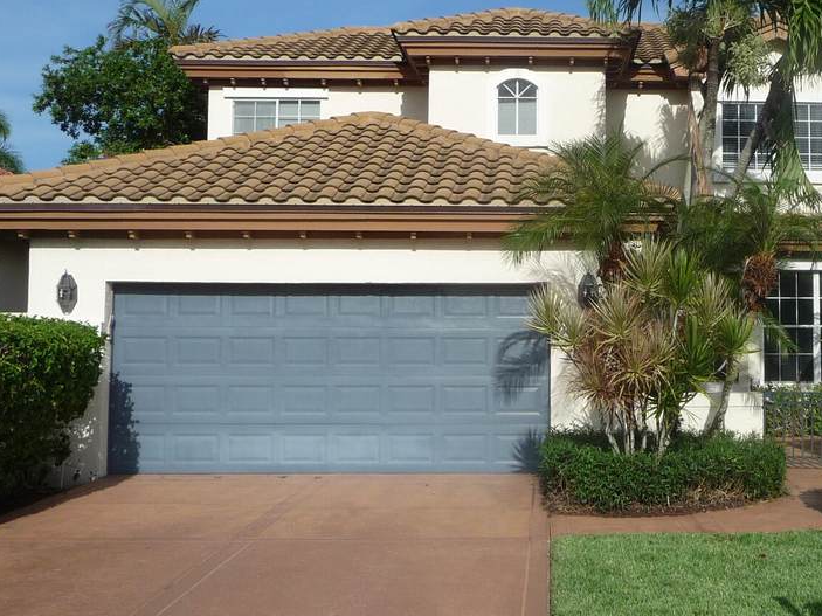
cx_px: 594
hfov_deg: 36.8
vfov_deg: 28.5
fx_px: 1211
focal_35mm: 51
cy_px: 261
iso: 100
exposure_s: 1/320
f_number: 8
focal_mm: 4.7
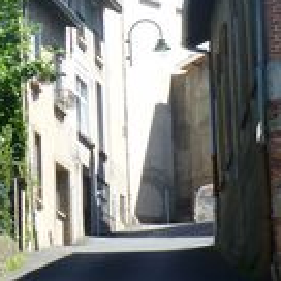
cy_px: -110
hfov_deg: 8.1
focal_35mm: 210
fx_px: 1929
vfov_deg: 8.2
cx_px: -167
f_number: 4.6
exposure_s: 1/250
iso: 100
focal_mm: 9.7
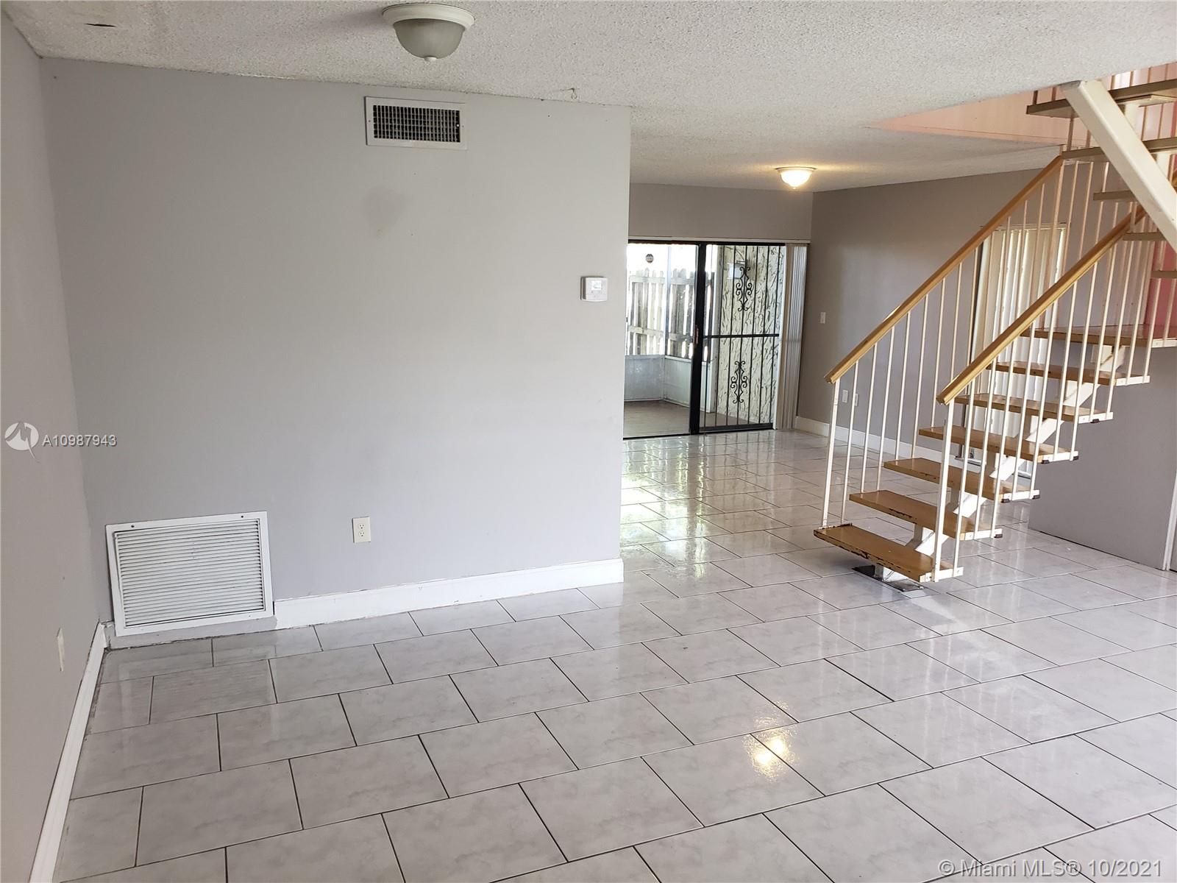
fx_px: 884
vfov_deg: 53.1
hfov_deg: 67.3
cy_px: 442
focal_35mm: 26
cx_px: 588
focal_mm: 4.3
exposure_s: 1/40
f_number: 2.4
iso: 320
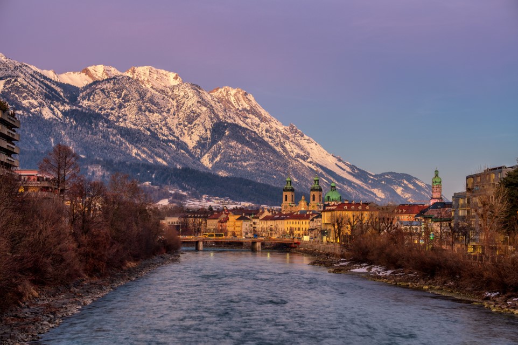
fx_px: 1006
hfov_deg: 28.9
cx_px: 259
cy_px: 172
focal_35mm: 70
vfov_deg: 19.4
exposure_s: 1/13
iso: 100
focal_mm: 70
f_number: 5.6
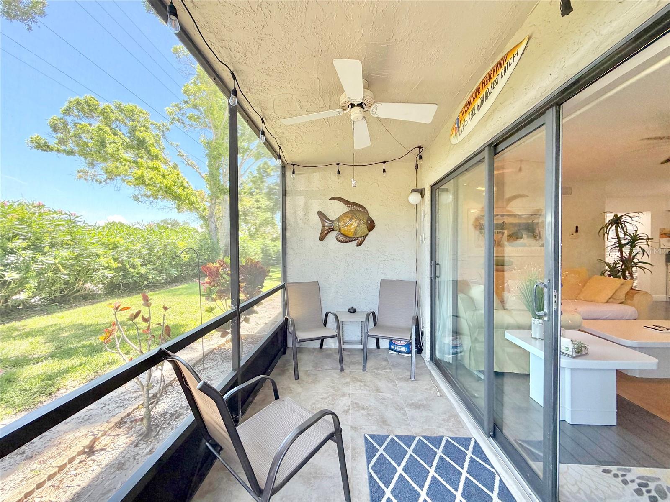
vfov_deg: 85.7
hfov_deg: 102.1
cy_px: 251
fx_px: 271
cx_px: 335
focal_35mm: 14
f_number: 2.2
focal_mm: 2.22
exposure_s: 1/121
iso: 100
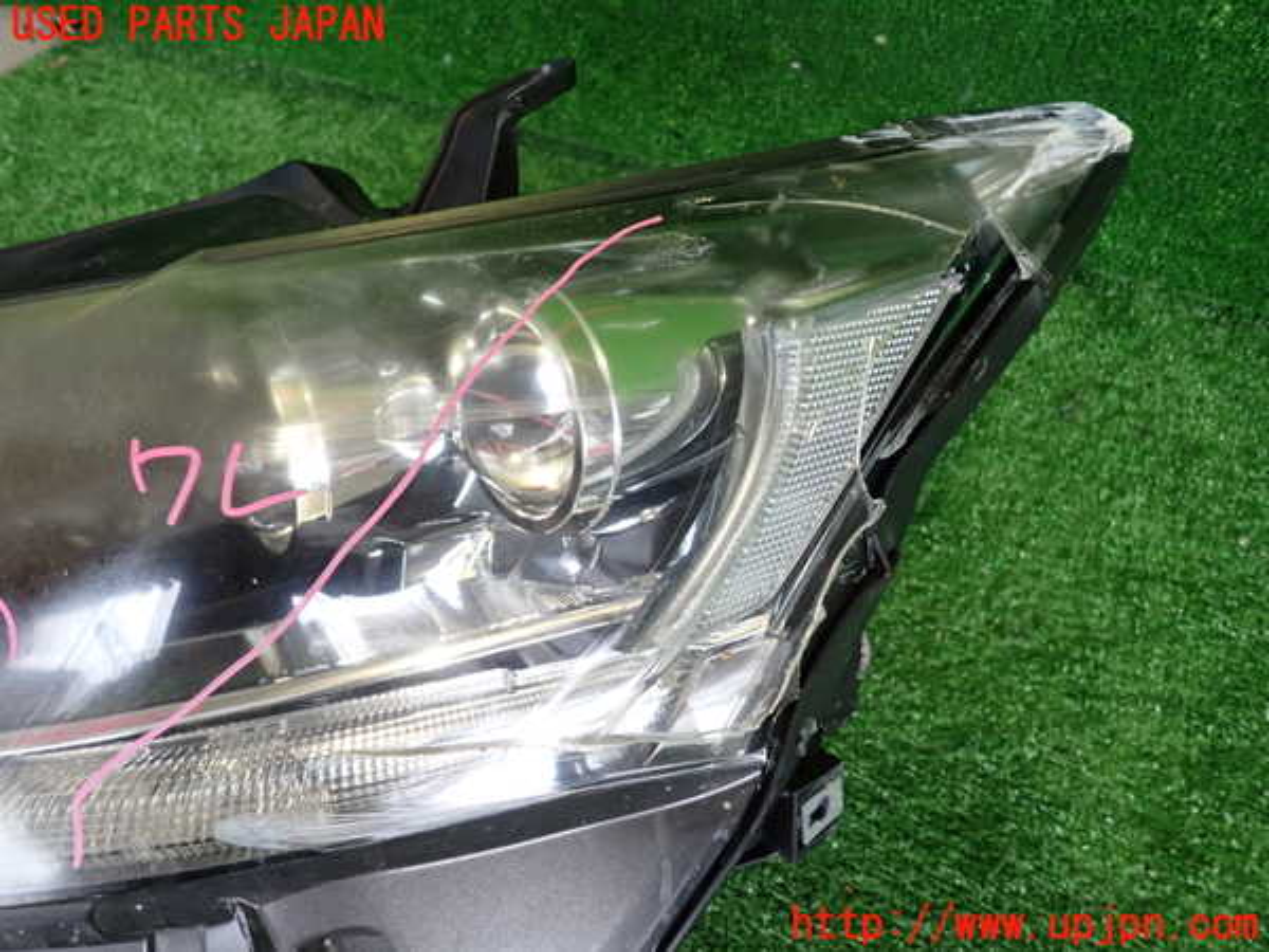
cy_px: 476
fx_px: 916
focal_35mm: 25
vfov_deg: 54.9
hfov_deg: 69.4
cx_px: 634
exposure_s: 1/30
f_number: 2
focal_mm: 4.5
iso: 200
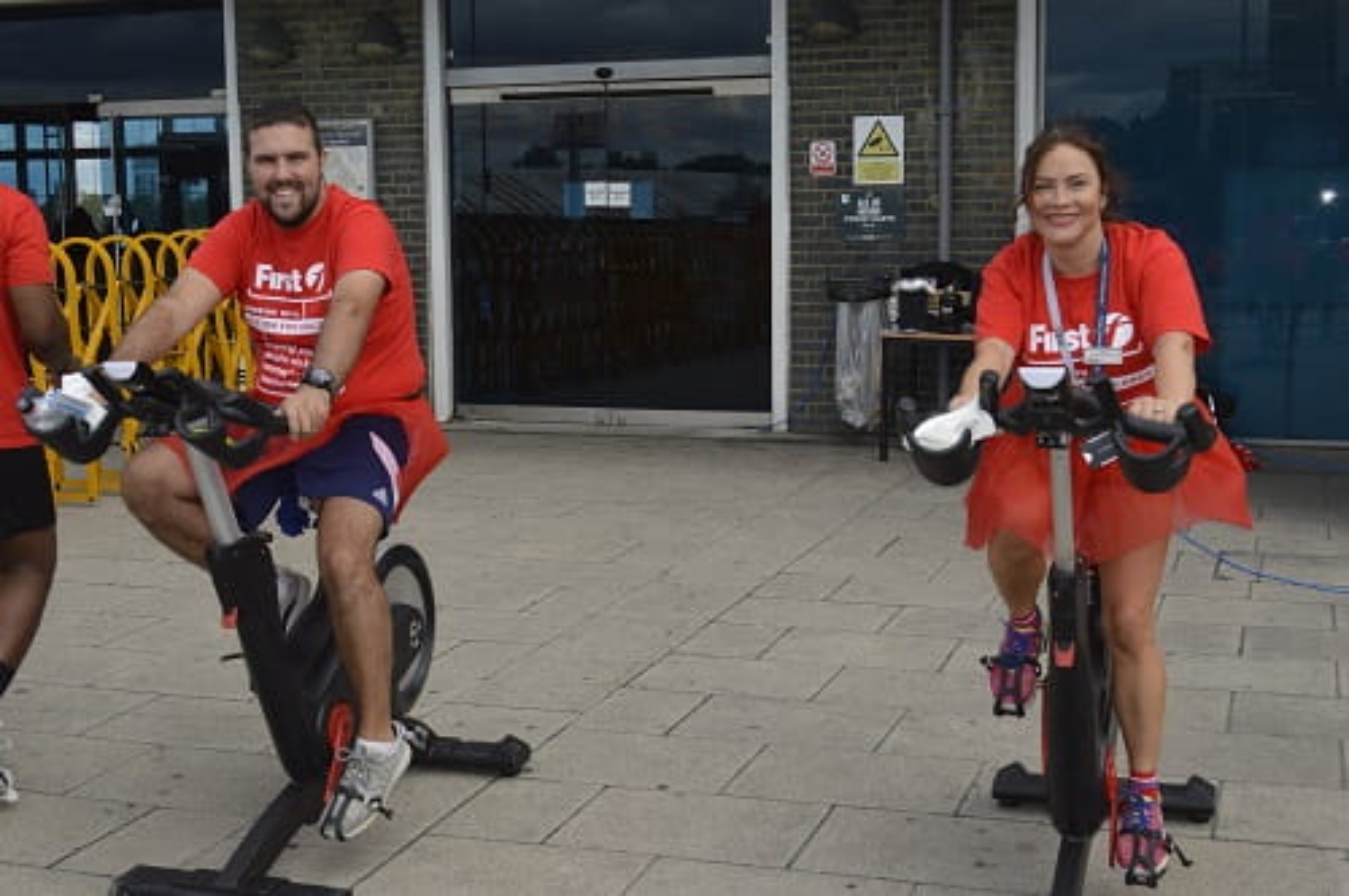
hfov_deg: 41.2
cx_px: 674
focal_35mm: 48
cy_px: 448
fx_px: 1796
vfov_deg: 28.0
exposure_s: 1/200
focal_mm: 32
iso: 100
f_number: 7.1
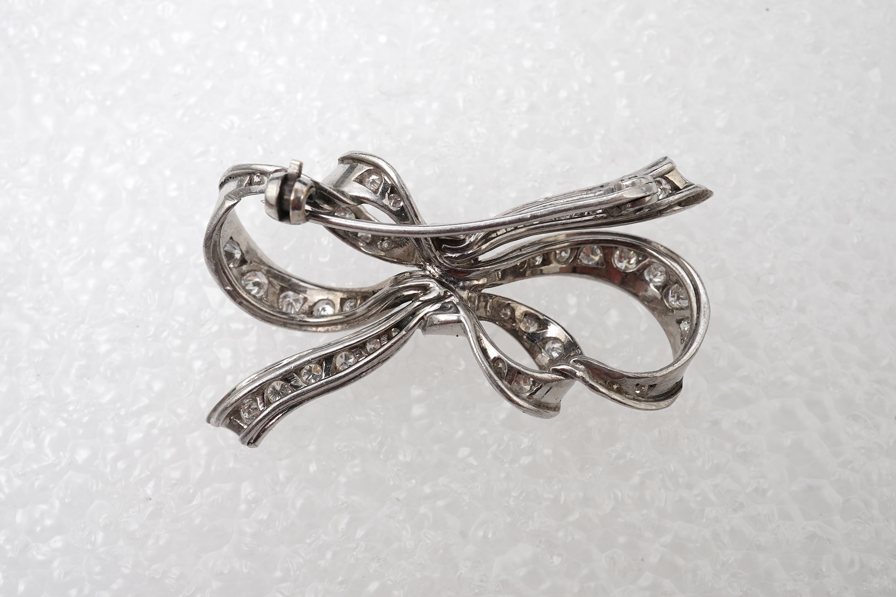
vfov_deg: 29.9
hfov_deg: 43.6
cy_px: 298
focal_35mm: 45
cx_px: 448
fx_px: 1120
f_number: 20
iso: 500
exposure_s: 1/125
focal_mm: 30
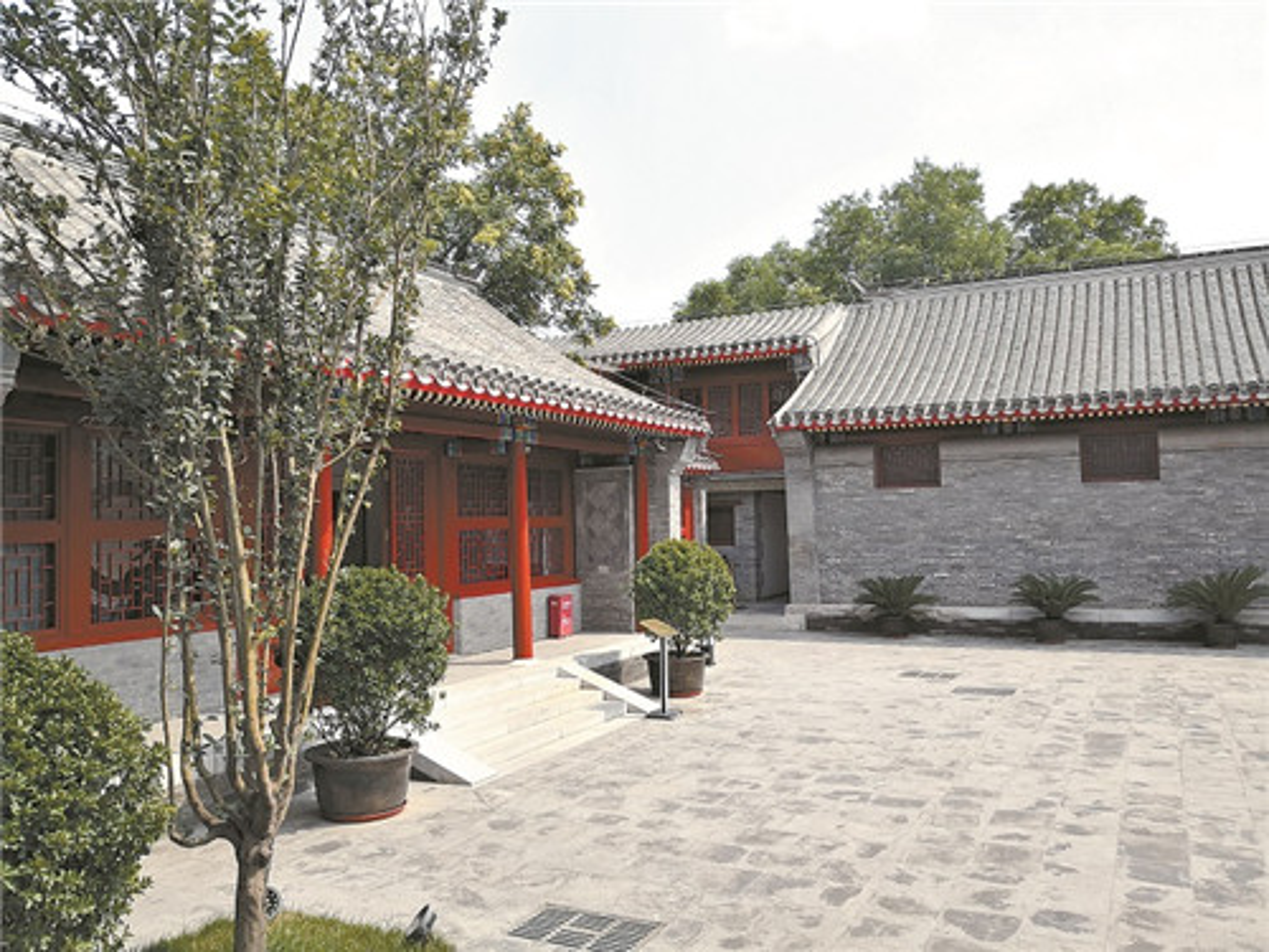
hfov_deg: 65.3
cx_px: 634
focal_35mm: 27
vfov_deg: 51.4
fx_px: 990
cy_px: 476
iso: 50
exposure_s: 1/2817
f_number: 1.6
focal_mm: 3.95
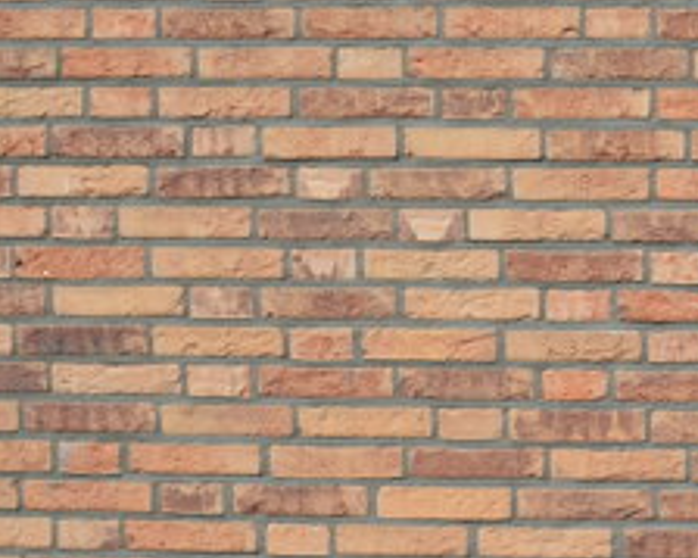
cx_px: 679
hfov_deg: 23.2
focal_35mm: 79
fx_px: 1637
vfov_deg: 19.2
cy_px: 136
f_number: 8
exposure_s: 1/250
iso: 100
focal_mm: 21
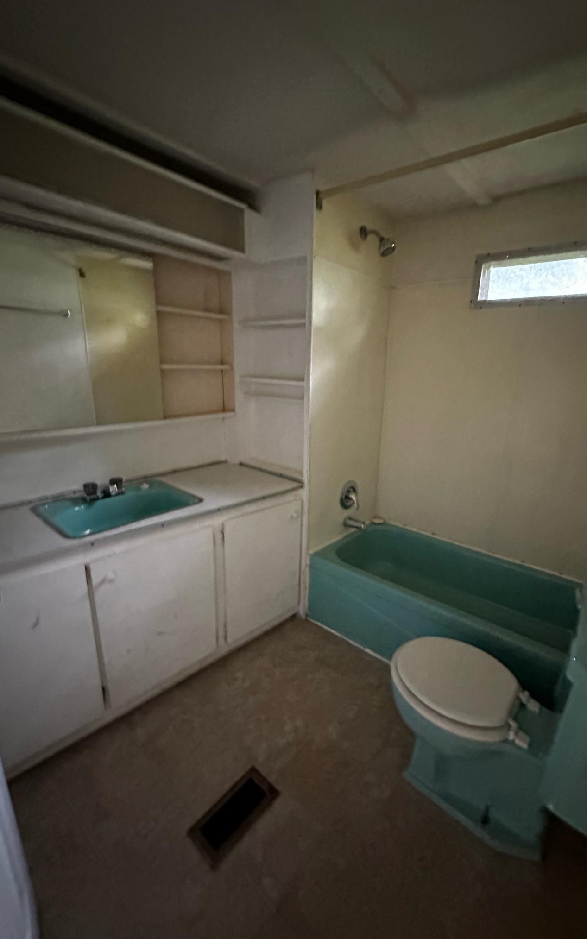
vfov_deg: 101.5
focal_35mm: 15
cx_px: 325
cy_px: 466
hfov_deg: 74.6
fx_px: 384
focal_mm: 2.22
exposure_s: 1/30
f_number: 2.2
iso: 1600
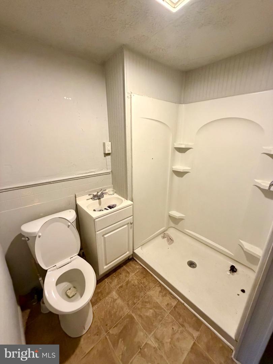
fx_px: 147
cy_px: 182
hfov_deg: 85.7
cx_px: 136
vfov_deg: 102.1
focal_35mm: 14
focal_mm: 2.22
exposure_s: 1/60
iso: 640
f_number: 2.2
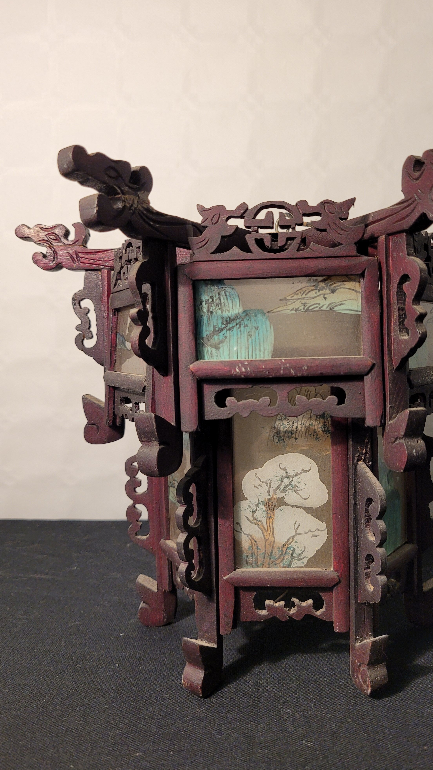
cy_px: 379
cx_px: 277
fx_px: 592
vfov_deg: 66.1
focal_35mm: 29
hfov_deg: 39.8
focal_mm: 5.4
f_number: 1.8
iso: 250
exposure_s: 1/100
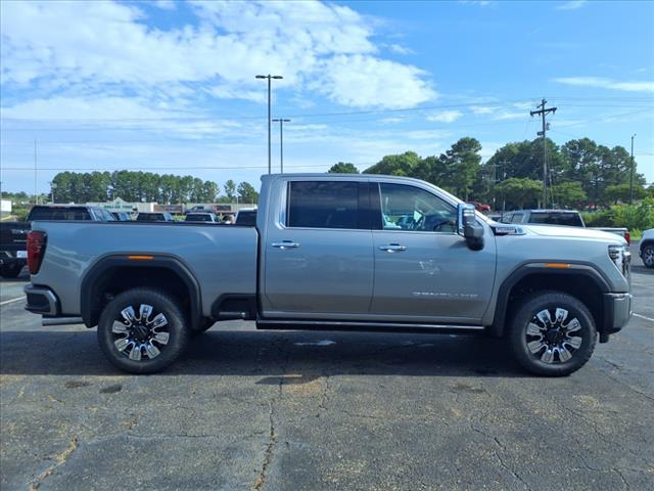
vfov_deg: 51.4
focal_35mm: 27
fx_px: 510
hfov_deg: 65.3
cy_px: 246
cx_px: 327
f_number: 1.9
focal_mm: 3.58
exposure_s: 1/1667
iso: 40
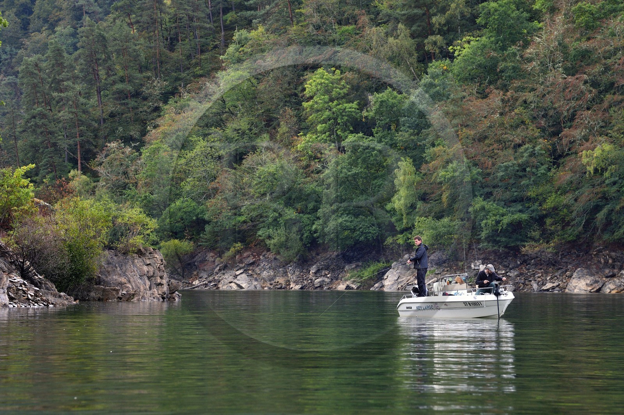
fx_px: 3464
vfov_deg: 6.9
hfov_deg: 10.3
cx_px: 312
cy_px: 208
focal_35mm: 200
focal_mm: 200
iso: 800
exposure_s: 1/320
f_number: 7.1
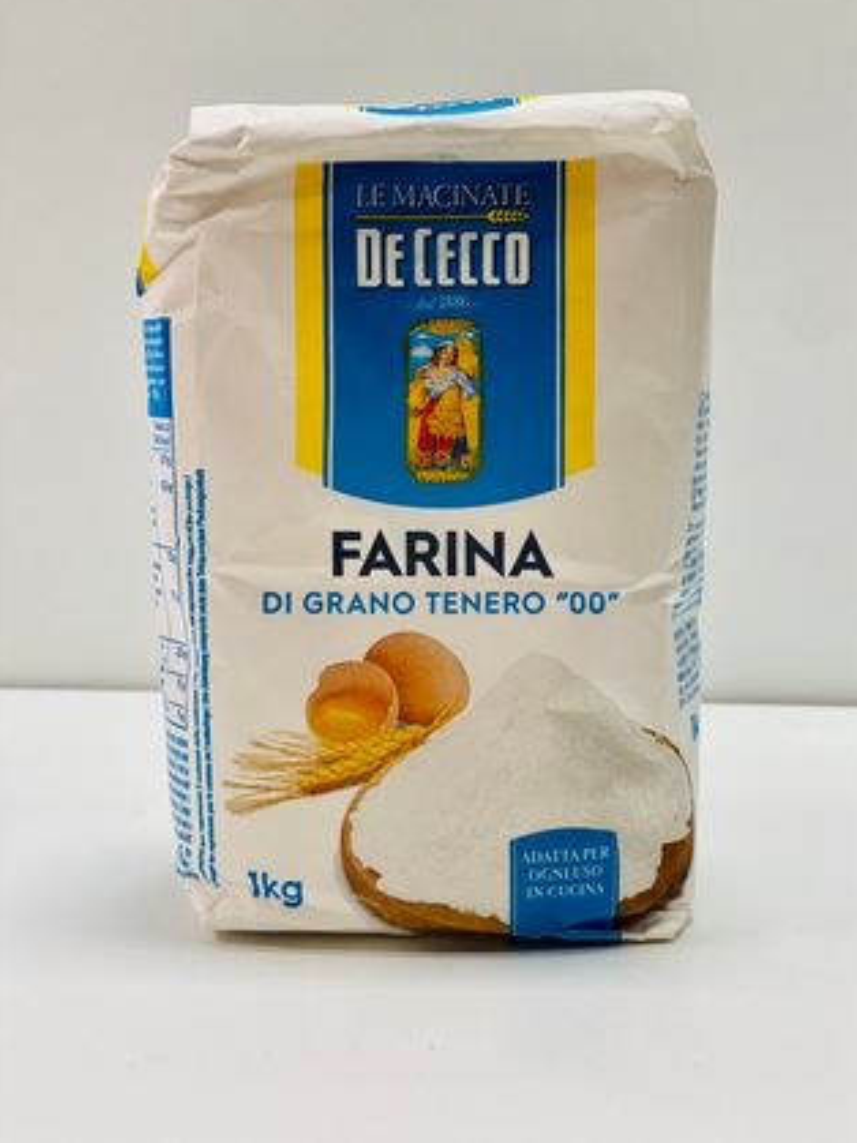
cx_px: 431
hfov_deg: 27.5
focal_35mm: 53
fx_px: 1750
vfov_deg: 36.2
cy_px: 563
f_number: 2
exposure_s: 1/100
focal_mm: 6
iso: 125
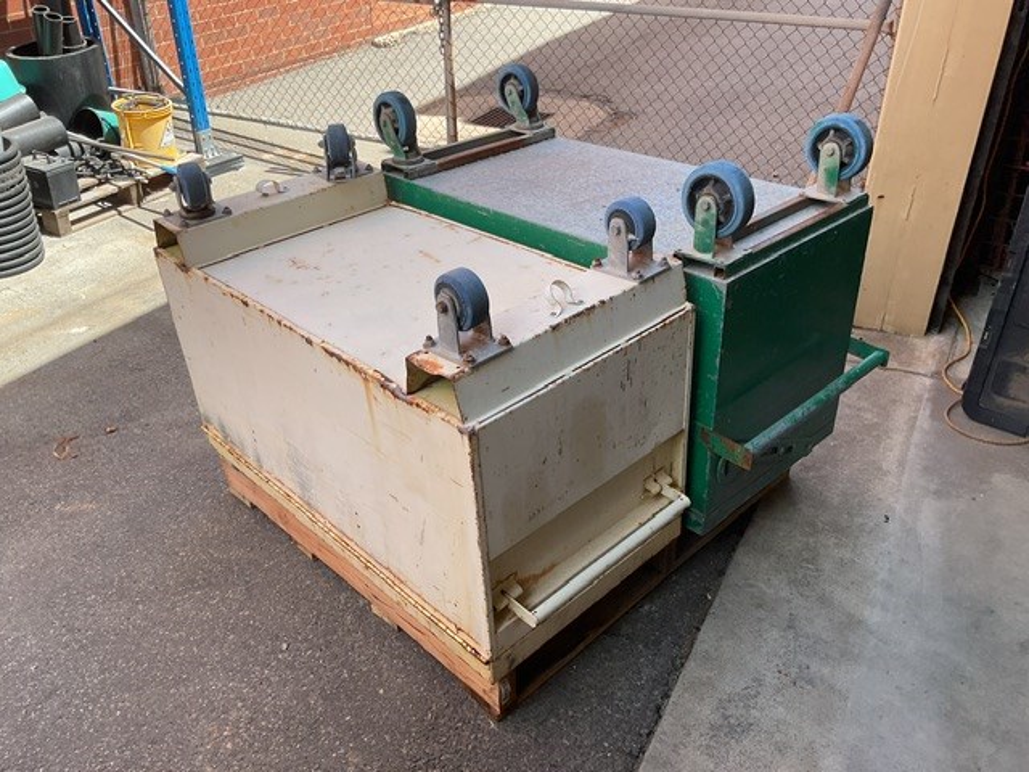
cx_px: 514
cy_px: 386
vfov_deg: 48.2
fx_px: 862
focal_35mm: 29
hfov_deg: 61.7
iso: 16
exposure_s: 1/457
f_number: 1.8
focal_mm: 3
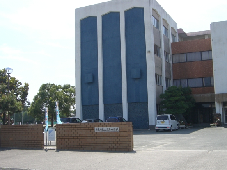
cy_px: 97
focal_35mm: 44
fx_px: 289
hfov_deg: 42.9
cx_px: 125
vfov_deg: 32.8
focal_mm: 6.2
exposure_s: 1/500
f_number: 4.3
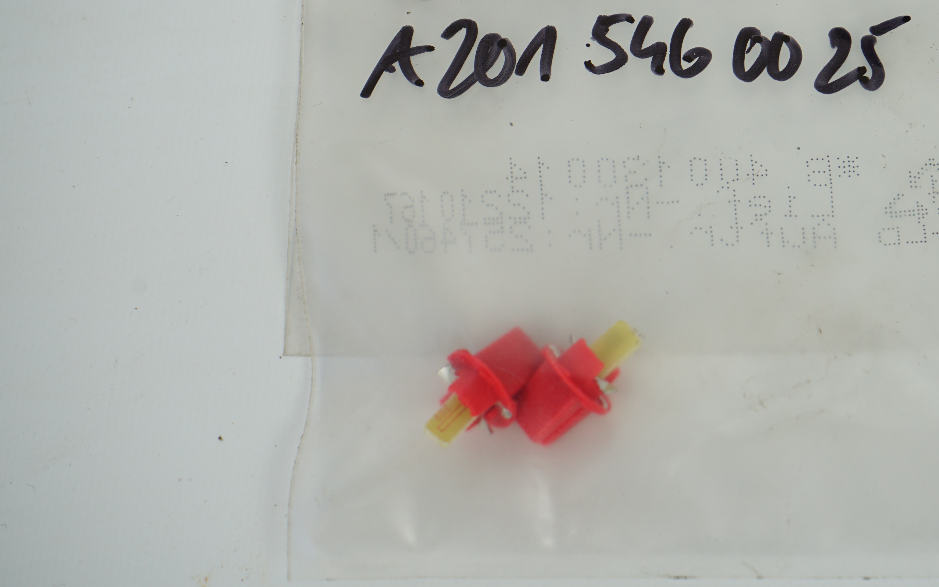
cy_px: 188
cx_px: 670
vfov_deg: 11.9
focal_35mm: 110
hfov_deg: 18.8
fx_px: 2815
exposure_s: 1/200
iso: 200
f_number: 7.1
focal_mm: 70
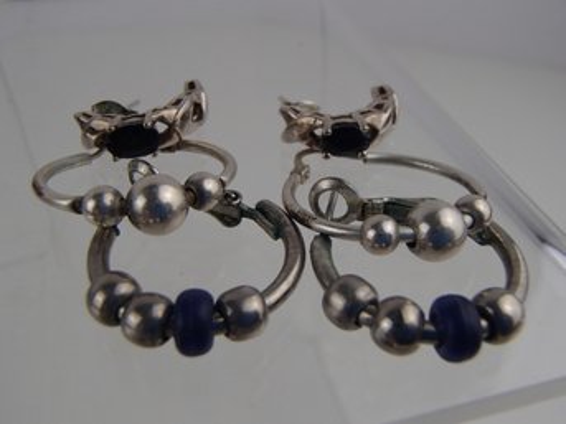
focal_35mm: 37
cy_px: 212
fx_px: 605
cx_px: 283
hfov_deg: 50.2
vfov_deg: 38.6
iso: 125
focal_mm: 6.64
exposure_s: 1/160
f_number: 4.7
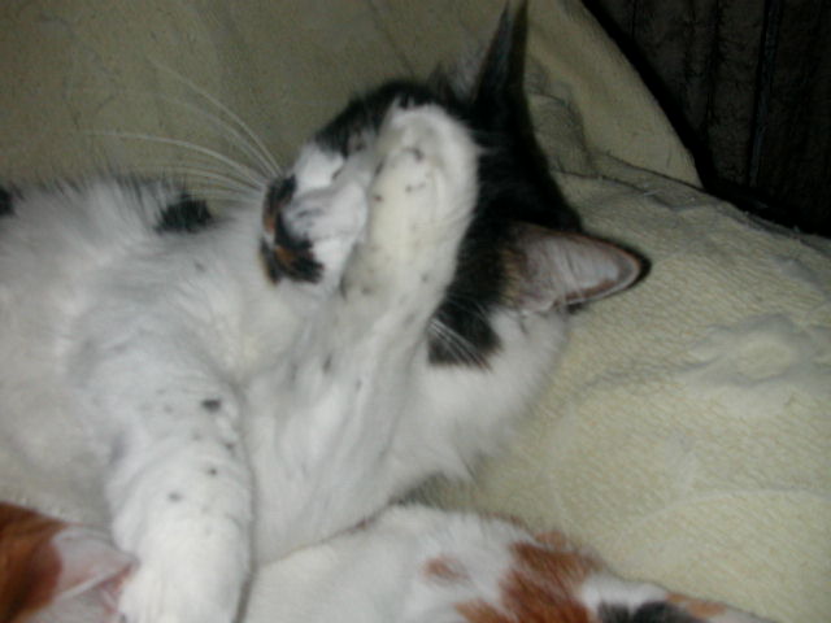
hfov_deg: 50.1
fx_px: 888
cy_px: 312
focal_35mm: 37
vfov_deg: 38.7
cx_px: 416
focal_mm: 5.6
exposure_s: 1/59.9
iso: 100
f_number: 2.7
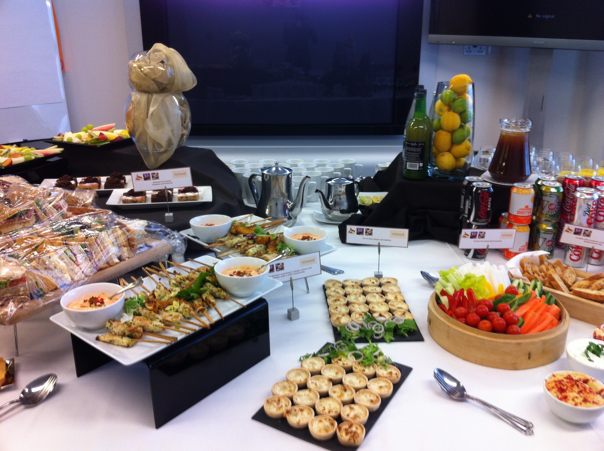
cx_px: 302
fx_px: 610
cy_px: 226
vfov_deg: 40.6
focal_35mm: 35
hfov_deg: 52.7
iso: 80
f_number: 2.8
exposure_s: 1/17
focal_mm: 3.85
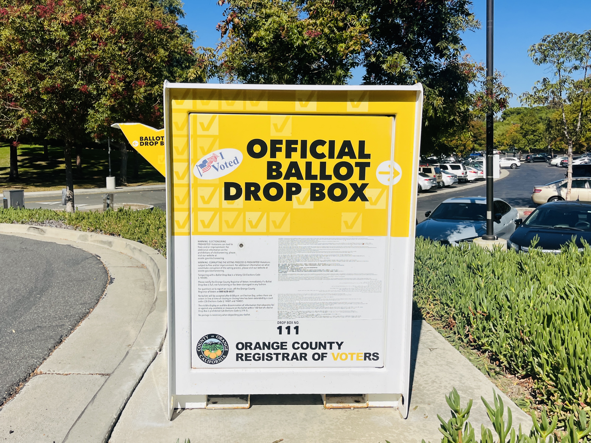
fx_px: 444
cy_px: 222
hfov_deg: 67.3
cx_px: 296
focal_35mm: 26
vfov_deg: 53.1
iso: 50
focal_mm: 5.1
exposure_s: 1/9901
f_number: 1.6
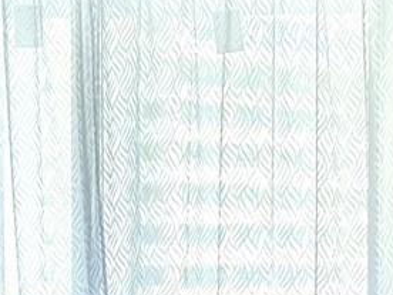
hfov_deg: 14.2
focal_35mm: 139
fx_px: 1578
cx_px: 181
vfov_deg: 10.6
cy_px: 292
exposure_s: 1/136
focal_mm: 6.86
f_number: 1.78
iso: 64
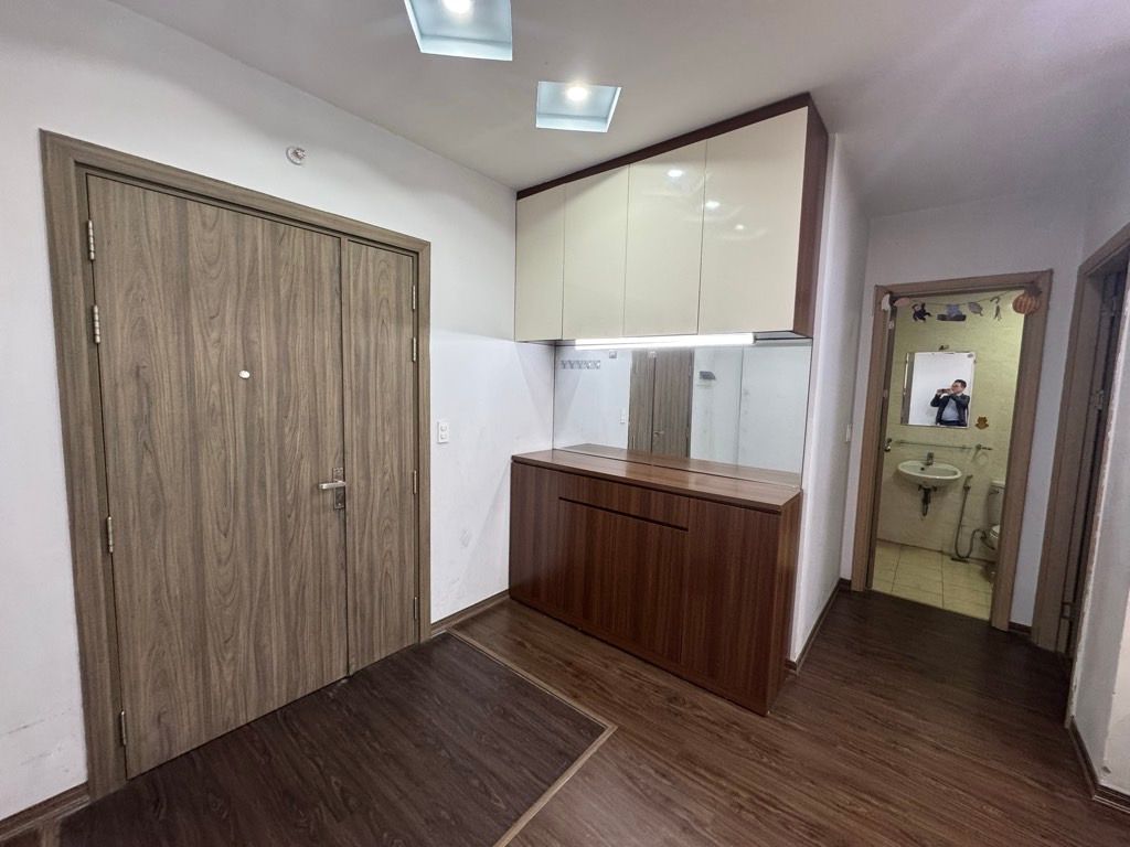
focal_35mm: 14
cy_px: 424
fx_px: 457
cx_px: 565
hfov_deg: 102.1
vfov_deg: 85.7
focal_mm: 2.22
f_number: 2.2
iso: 250
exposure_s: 1/100
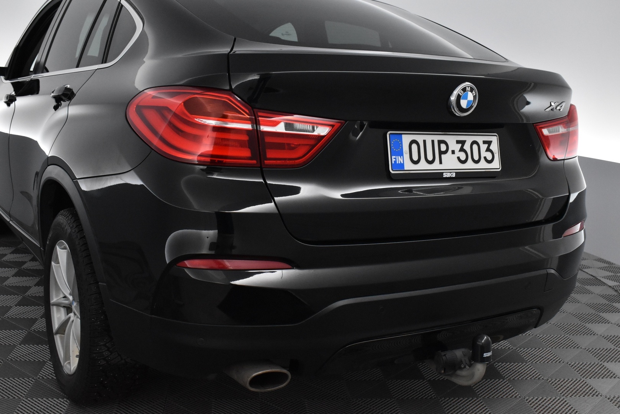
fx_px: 698
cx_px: 310
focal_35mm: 40
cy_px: 207
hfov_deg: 47.9
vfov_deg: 33.0
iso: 3200
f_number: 6.3
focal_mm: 27
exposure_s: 1/160
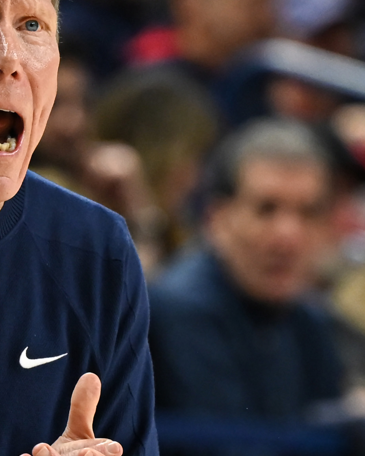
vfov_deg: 2.0
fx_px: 13088
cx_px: -1
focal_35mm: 969
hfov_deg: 1.6
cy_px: 392
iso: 2500
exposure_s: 1/1250
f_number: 3.5
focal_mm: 200
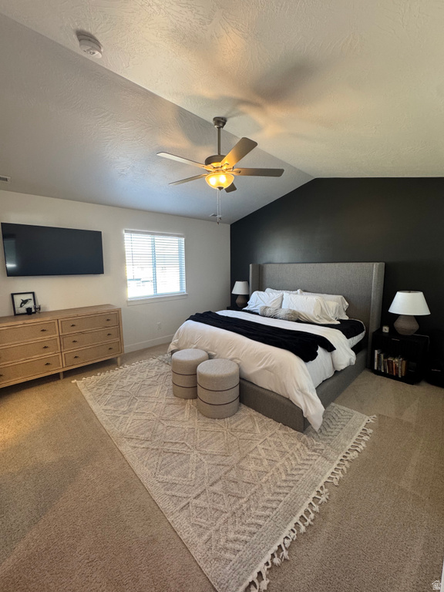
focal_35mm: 14
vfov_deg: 102.1
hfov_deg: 85.7
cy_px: 296
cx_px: 222
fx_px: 239
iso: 200
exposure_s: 1/120
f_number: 2.2
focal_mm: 2.22
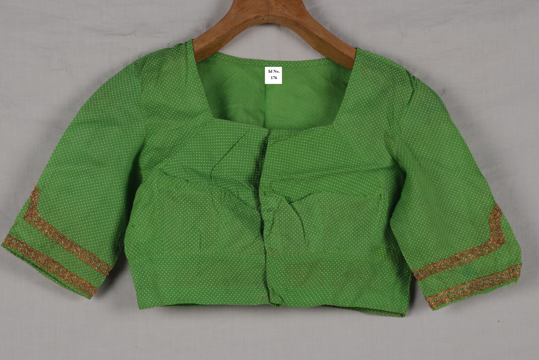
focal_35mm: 100
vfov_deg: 13.7
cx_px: 269
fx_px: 1497
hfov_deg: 20.4
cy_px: 181
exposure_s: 1/10
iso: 400
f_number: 16
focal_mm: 66
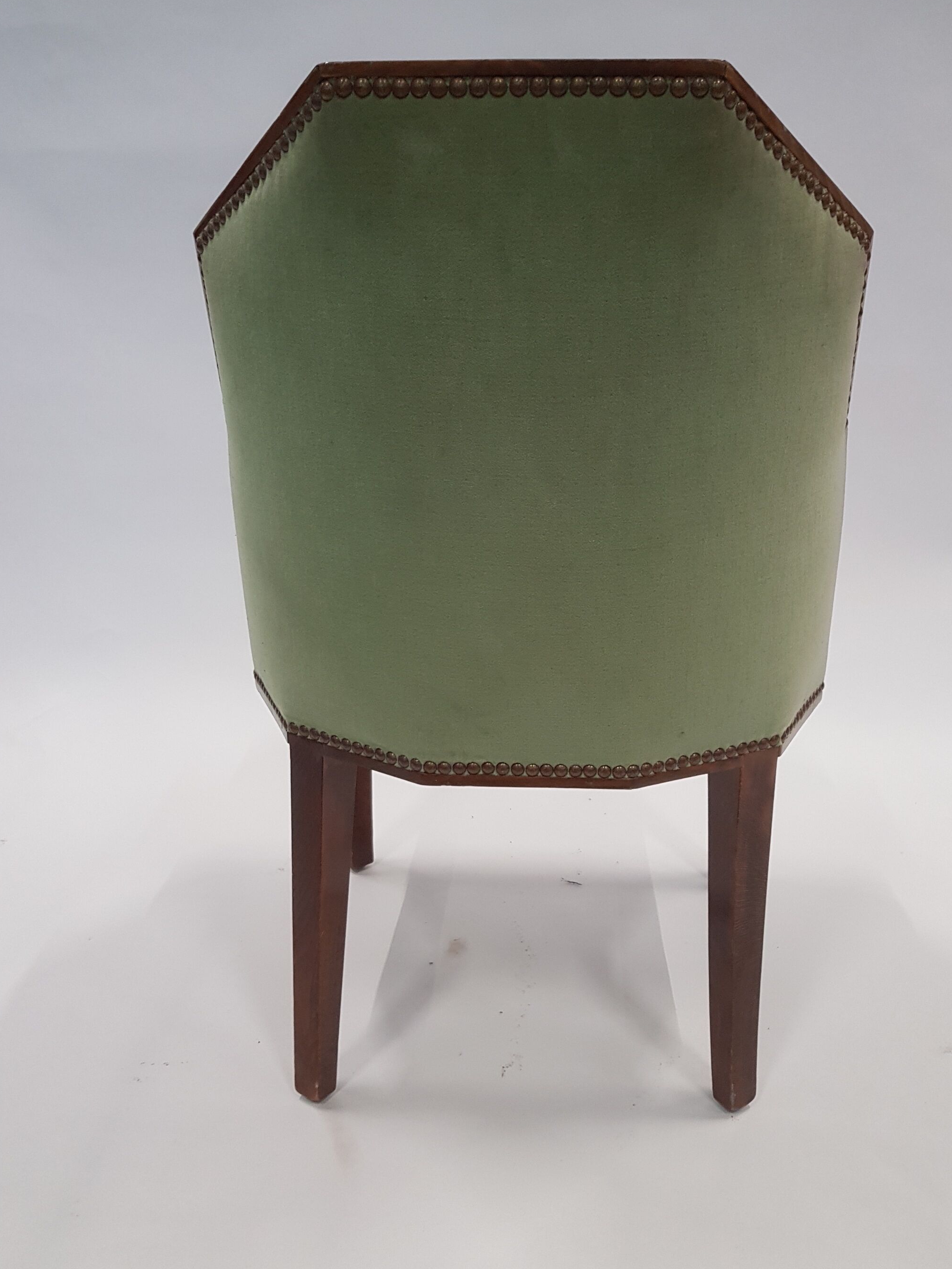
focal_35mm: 28
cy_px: 601
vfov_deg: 63.4
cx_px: 507
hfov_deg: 49.7
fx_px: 1027
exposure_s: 1/50
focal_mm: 4.2
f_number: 1.7
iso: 160
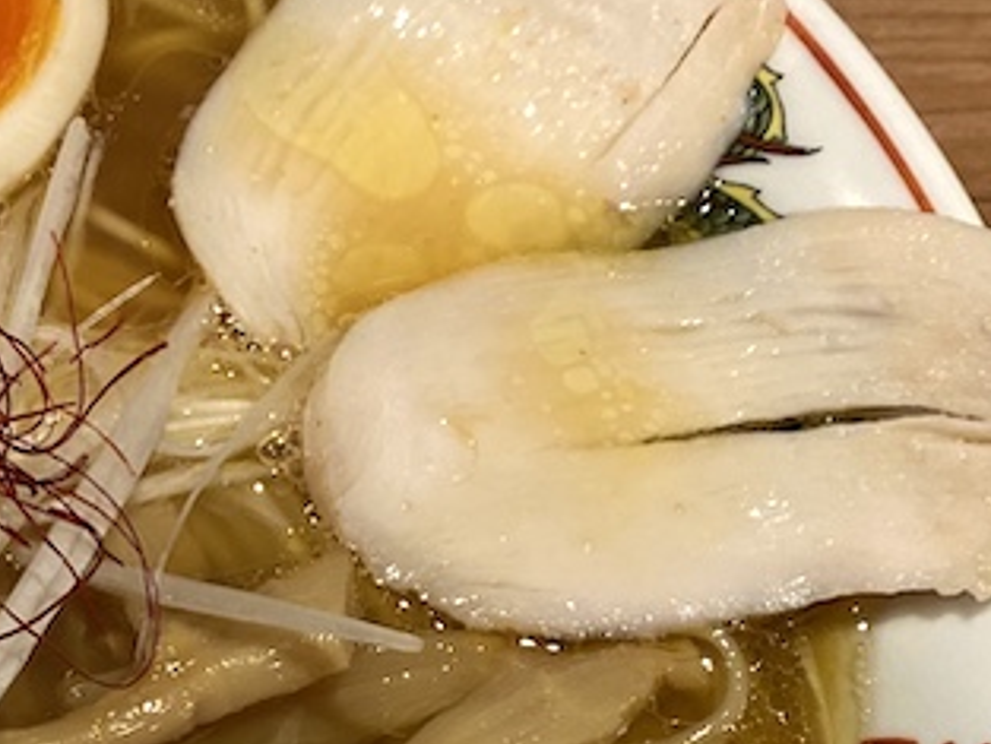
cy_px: 690
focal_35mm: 83
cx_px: -44
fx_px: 2377
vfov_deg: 17.5
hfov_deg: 22.5
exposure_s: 1/50
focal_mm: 4.25
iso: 160
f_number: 1.8
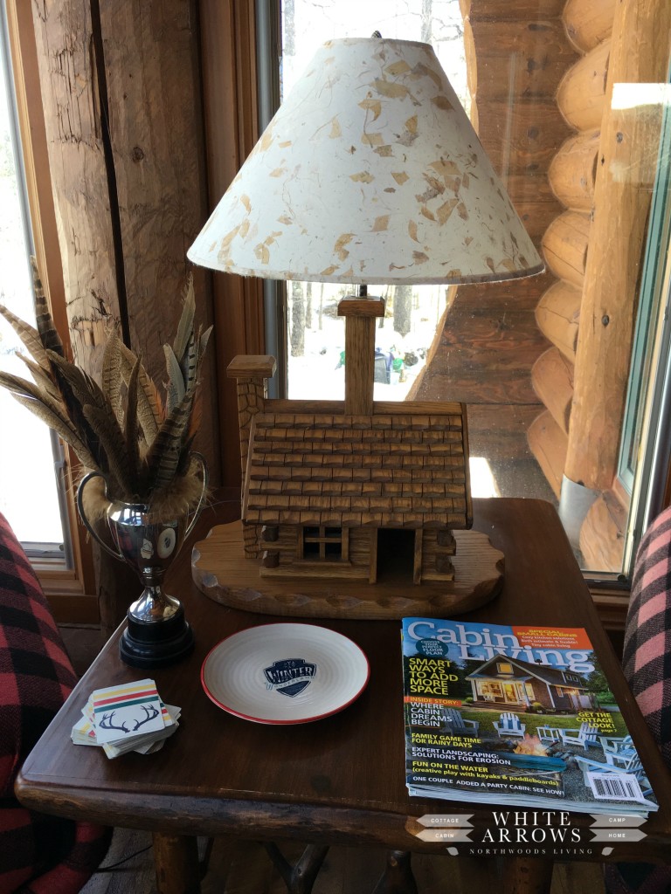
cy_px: 447
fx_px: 750
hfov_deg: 48.2
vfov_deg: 61.7
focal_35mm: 29
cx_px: 336
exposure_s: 1/120
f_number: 2.2
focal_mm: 4.15
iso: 40
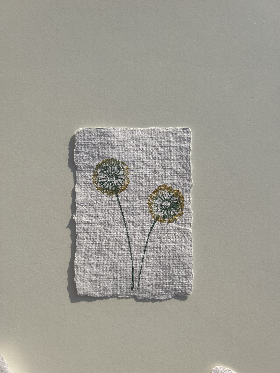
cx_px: 140
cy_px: 186
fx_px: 280
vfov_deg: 67.3
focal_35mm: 26
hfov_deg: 53.1
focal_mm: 5.7
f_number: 1.5
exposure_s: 1/7463
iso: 50
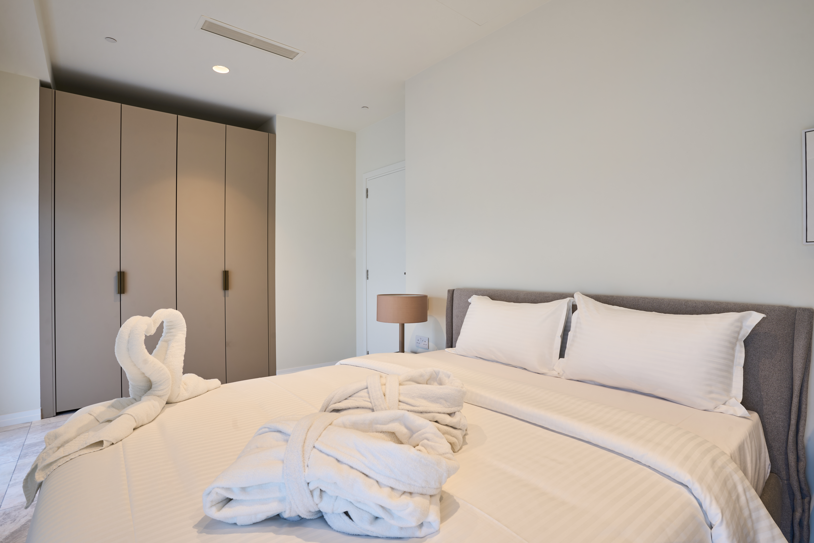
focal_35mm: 17
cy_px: 272
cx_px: 407
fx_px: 384
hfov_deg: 93.3
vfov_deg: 70.4
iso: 200
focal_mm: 17
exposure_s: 1/6
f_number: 11
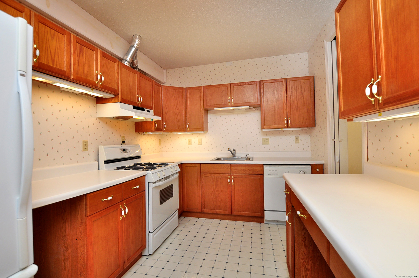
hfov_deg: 100.5
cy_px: 139
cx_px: 210
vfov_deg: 77.2
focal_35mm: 15
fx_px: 174
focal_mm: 10
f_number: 4.5
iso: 400
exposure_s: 1/160
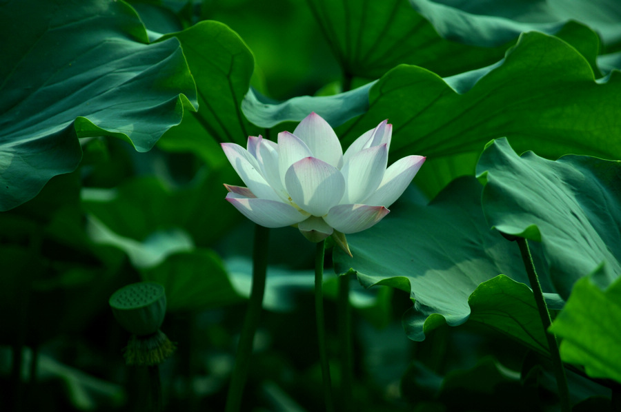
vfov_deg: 3.0
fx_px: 7754
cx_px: 310
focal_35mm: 450
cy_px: 206
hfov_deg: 4.6
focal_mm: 300
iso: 200
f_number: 5.6
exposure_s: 1/640
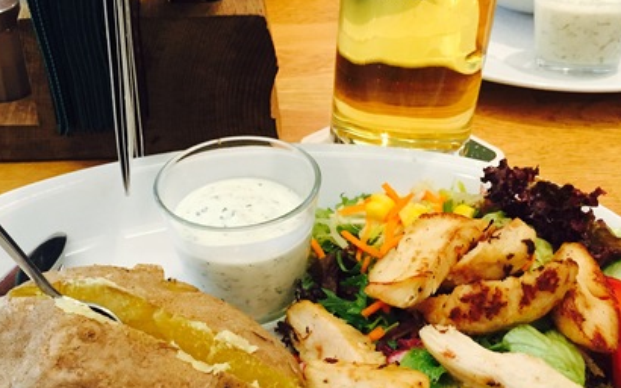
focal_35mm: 48
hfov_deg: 41.7
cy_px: 236
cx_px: 254
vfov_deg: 26.8
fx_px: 812
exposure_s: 1/30
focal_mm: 4.15
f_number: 2.2
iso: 160
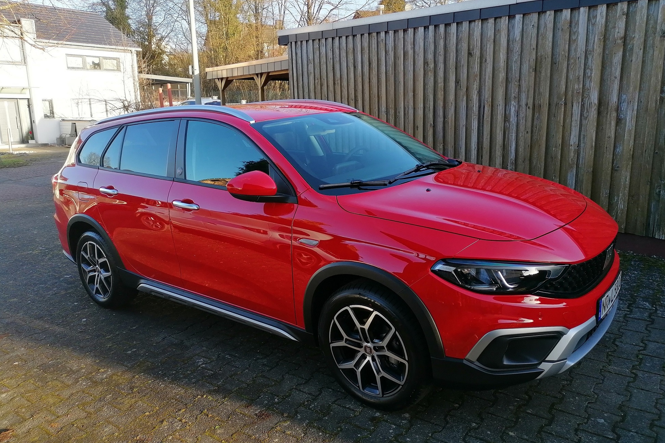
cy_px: 220
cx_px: 332
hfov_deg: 63.7
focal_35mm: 29
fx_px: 536
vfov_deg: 45.0
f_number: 1.8
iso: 50
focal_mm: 4.75
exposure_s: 1/226
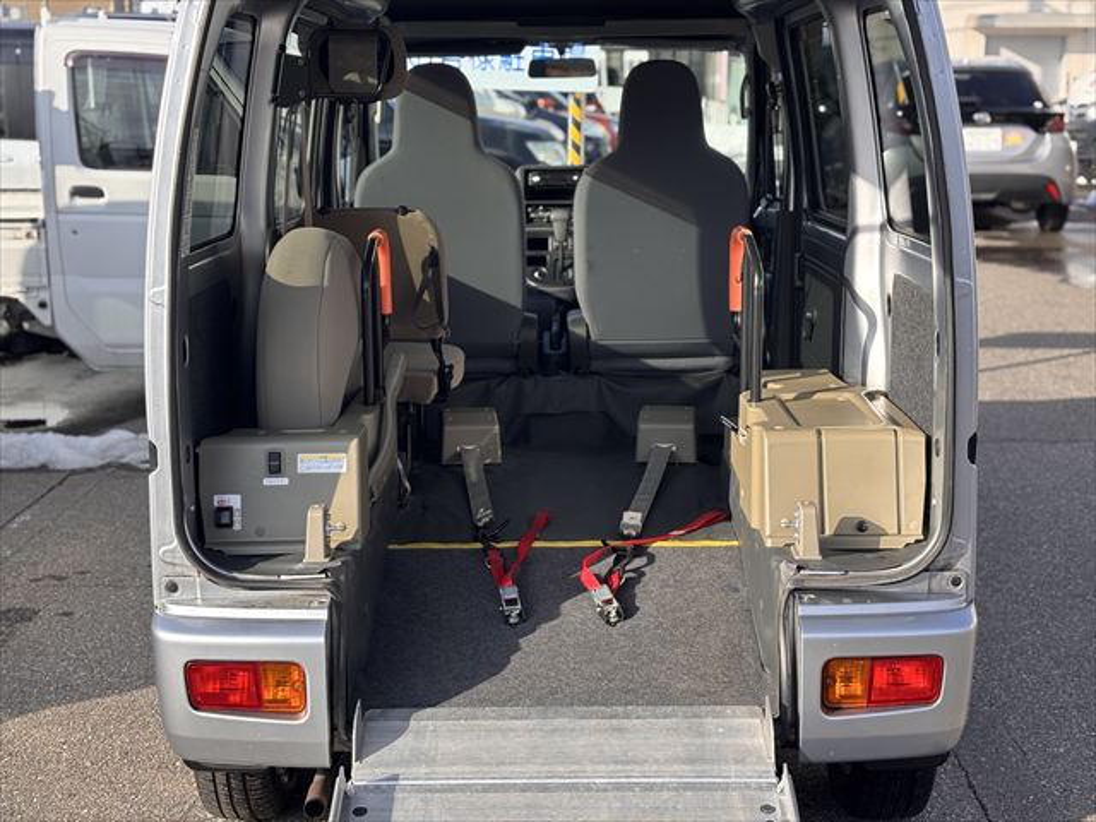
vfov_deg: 28.0
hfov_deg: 36.8
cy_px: 411
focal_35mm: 52
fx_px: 1646
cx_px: 548
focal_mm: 5.96
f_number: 1.6
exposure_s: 1/894
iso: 32
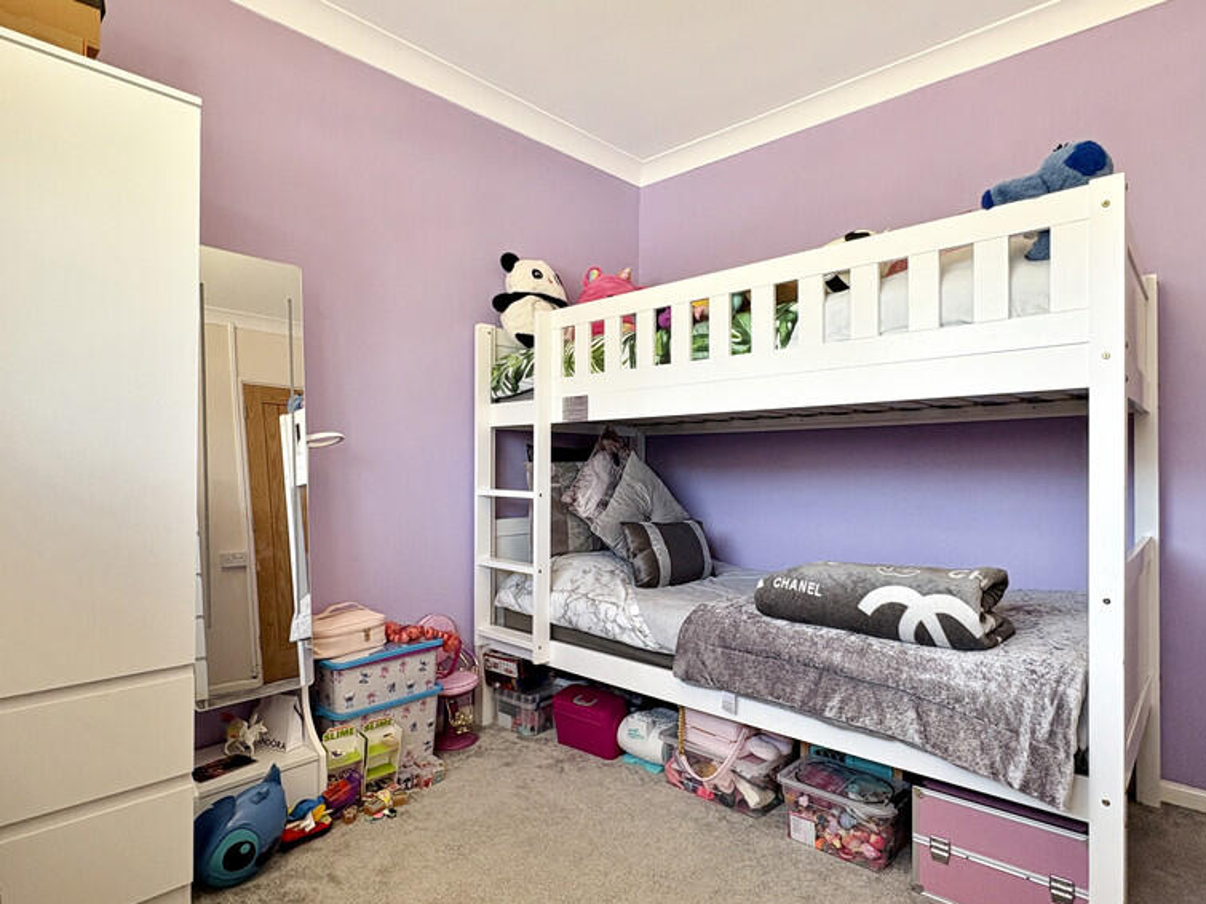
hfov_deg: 84.7
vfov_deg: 68.2
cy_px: 524
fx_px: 662
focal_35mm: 19
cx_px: 601
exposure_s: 1/99
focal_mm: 2.22
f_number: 2.2
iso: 125
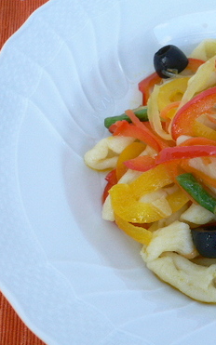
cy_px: 173
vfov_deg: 40.3
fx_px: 471
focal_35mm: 50
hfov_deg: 25.2
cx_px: 188
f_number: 2.8
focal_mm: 5.8
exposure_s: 1/30
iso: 100
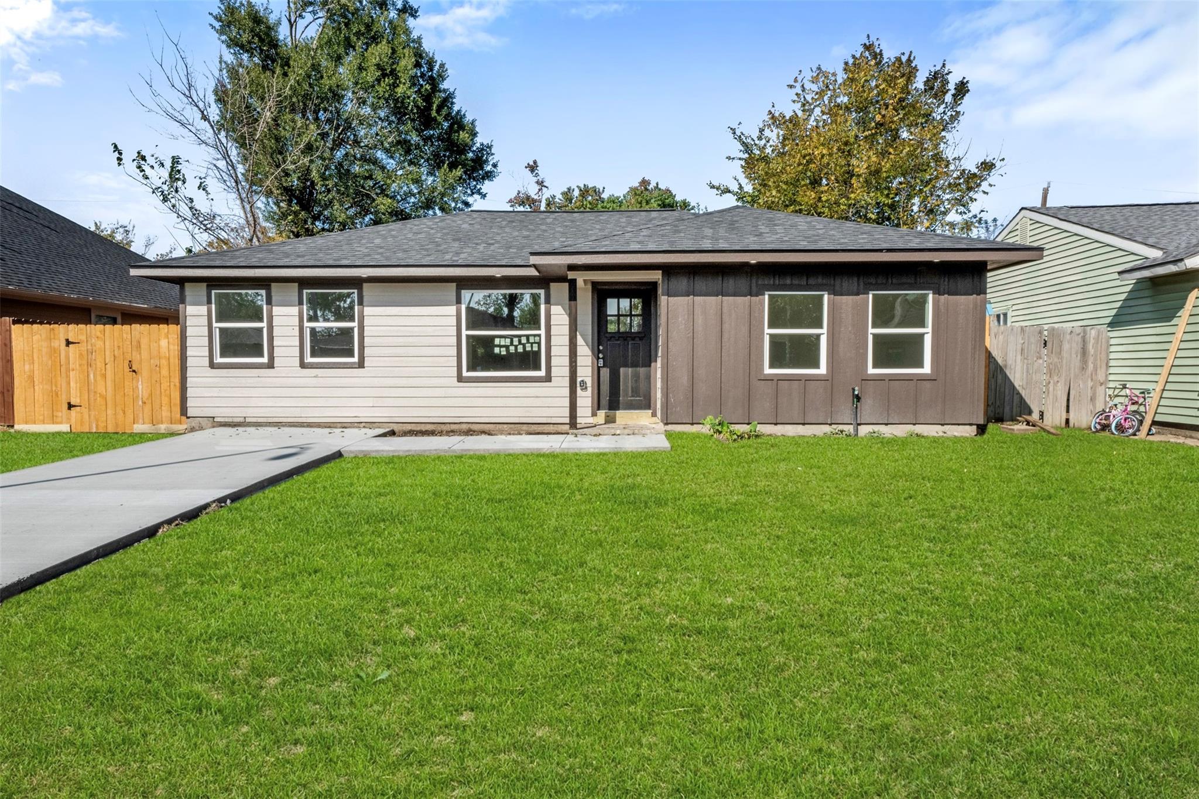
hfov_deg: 86.9
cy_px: 400
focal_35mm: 19
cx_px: 600
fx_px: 633
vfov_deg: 64.5
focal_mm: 19
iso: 800
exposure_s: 1/250
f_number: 9
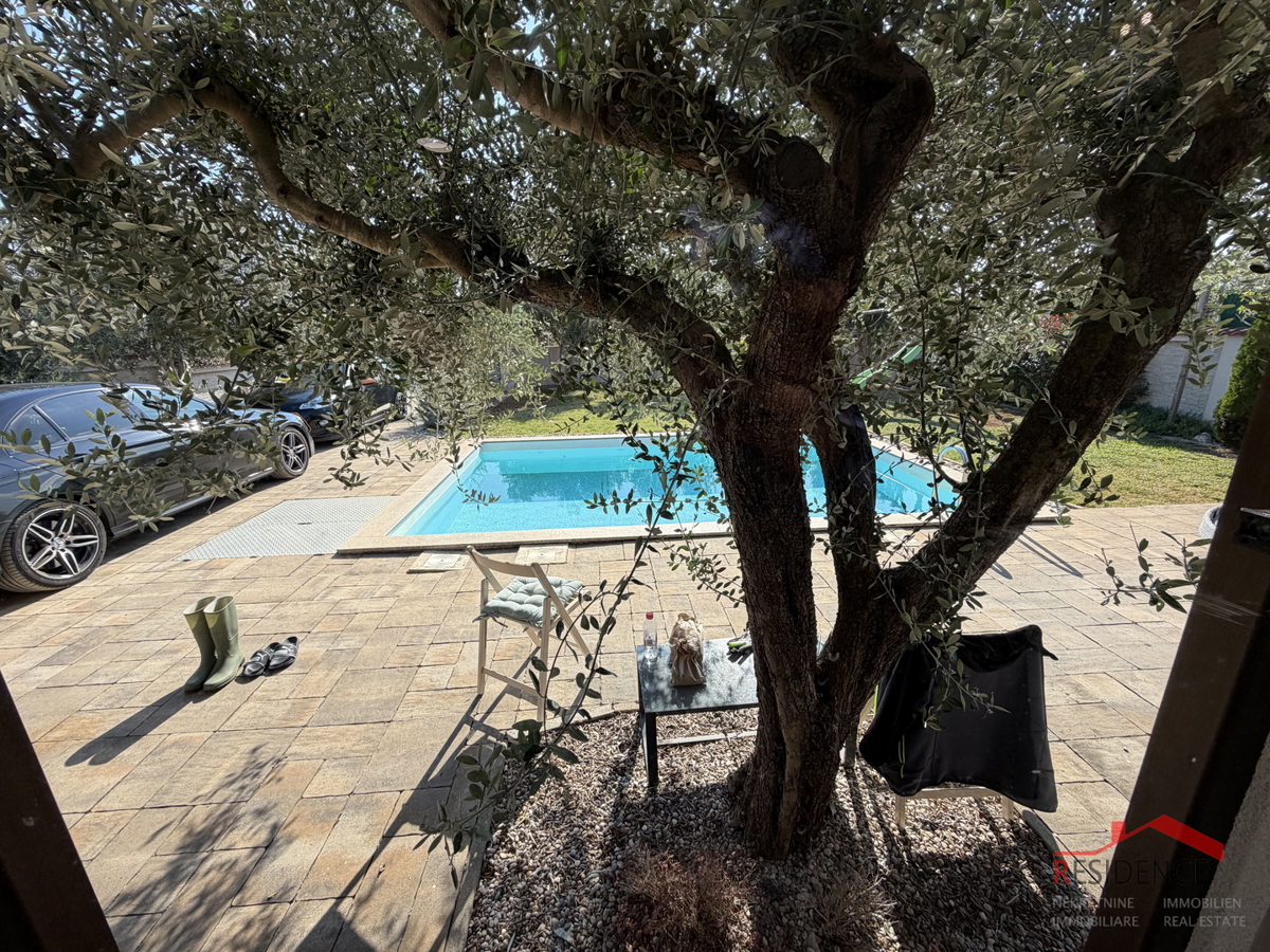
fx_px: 514
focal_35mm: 14
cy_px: 476
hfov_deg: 102.1
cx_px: 635
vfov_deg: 85.7
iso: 40
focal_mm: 2.22
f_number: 2.2
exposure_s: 1/574
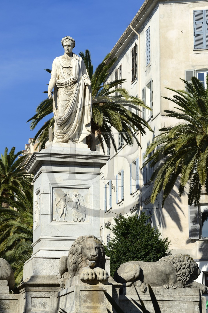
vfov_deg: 19.5
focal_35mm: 105
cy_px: 156
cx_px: 104
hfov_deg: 13.0
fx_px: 912
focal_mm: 105
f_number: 11
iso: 200
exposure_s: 1/250
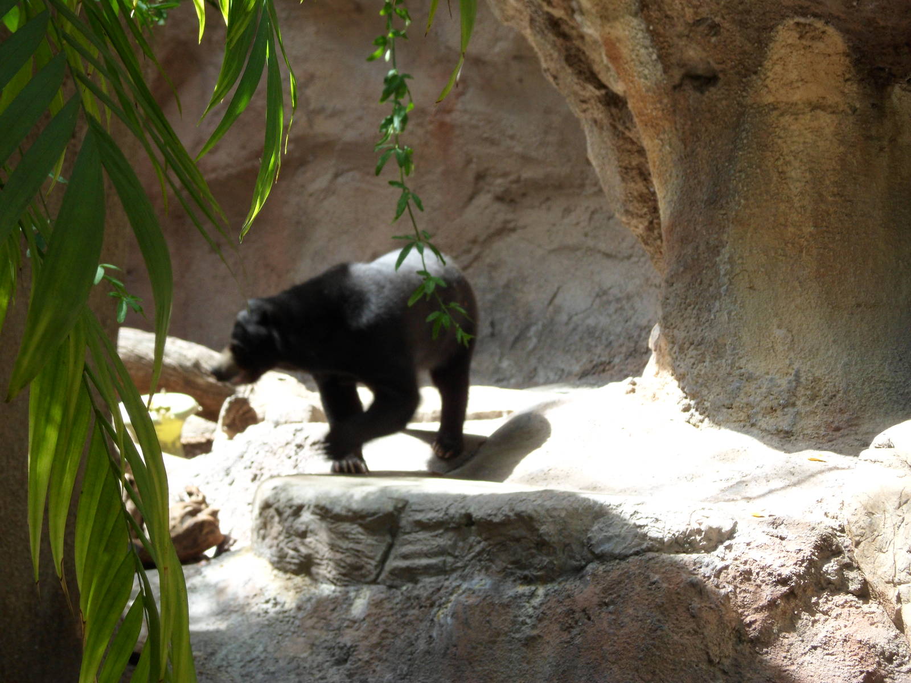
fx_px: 4263
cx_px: 456
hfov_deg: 12.2
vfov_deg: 9.2
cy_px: 342
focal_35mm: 162
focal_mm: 28.7
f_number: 5.5
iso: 100
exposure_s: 1/60
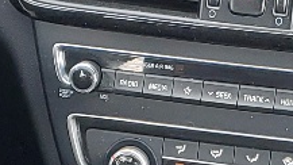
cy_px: 476
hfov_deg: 10.3
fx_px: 1624
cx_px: 212
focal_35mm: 209
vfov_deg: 5.5
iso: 54
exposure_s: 1/120
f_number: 1.5
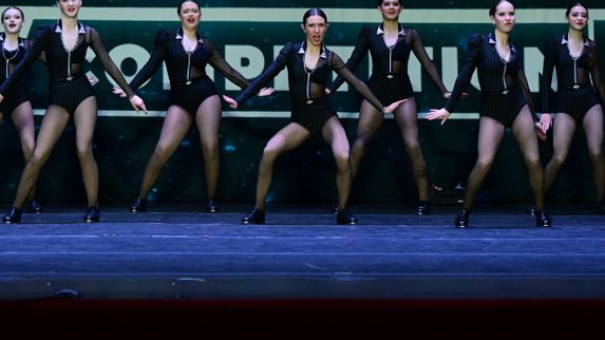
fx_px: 2101
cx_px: 278
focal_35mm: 131
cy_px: 33
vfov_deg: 9.2
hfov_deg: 16.4
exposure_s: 1/800
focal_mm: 70
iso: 3200
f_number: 3.5
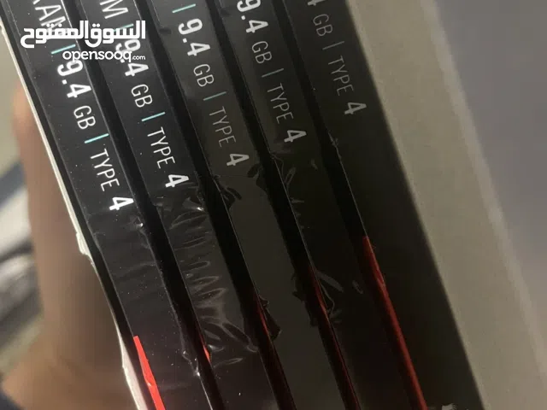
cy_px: 205
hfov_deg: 69.4
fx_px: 395
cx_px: 274
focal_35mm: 25
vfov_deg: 54.9
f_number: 1.6
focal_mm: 5.1
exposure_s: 1/33
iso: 640
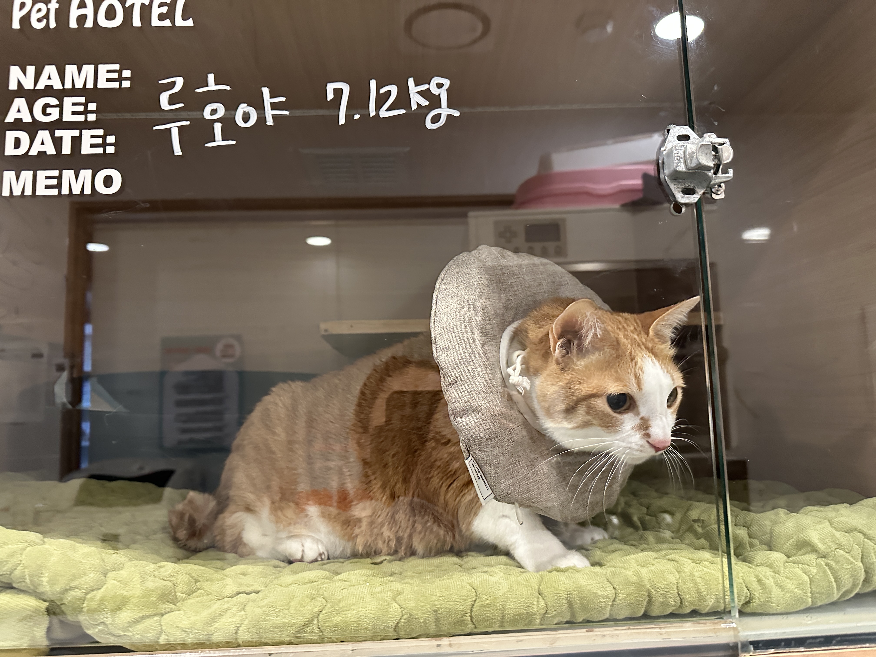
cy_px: 328
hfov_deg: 71.6
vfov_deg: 56.8
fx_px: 607
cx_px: 438
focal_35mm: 24
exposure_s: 1/60
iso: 800
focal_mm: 6.86
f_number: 1.78
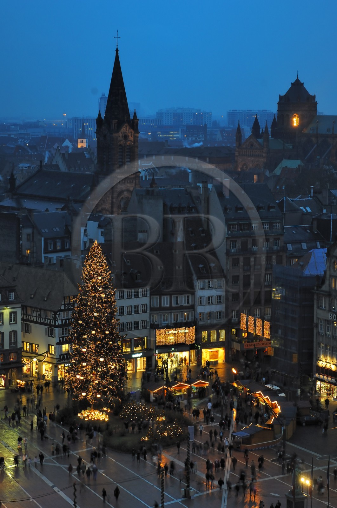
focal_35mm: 90
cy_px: 254
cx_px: 168
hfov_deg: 15.1
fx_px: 1267
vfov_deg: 22.7
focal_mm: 60
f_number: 7.1
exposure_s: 1/2
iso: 100
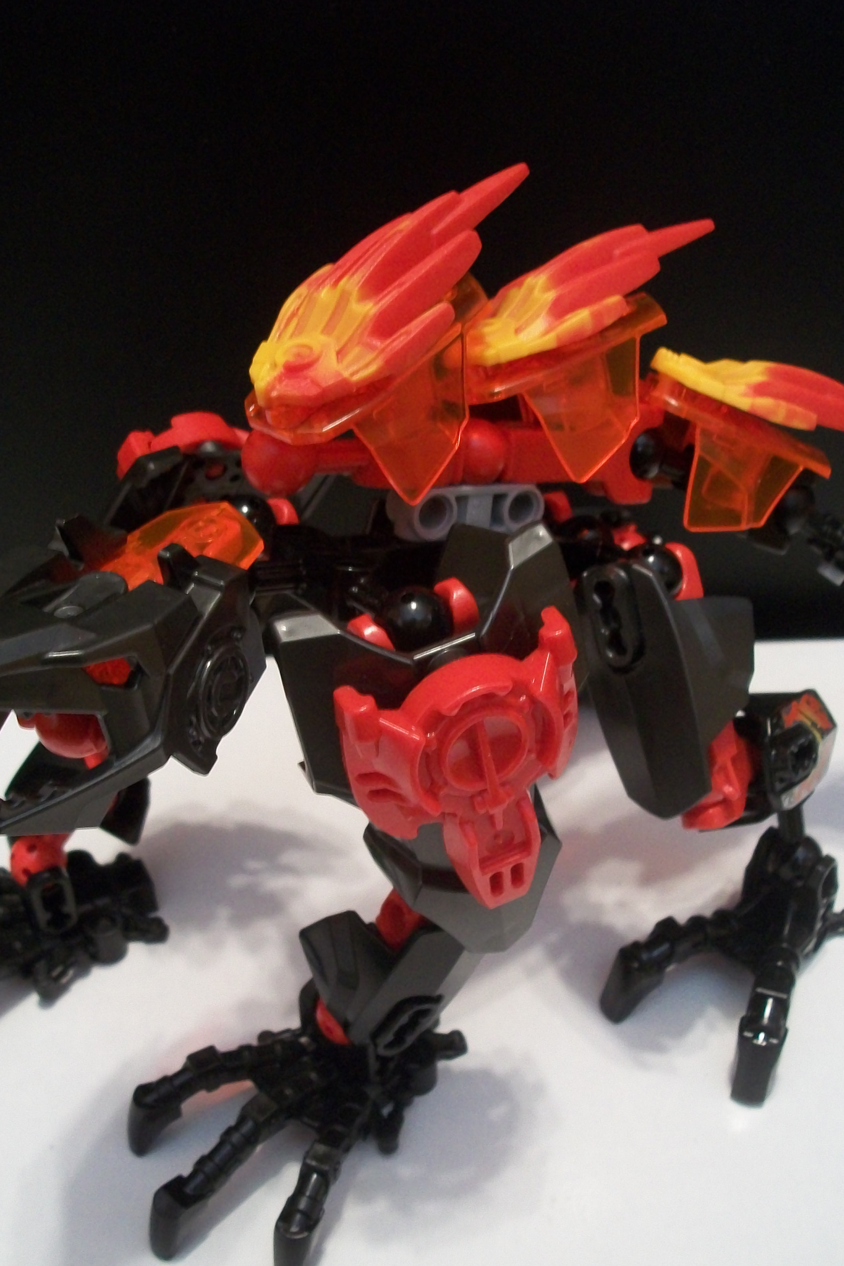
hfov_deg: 34.2
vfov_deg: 49.5
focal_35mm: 39
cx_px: 403
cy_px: 705
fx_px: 1371
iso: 160
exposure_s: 1/8
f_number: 2.9
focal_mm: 5.7
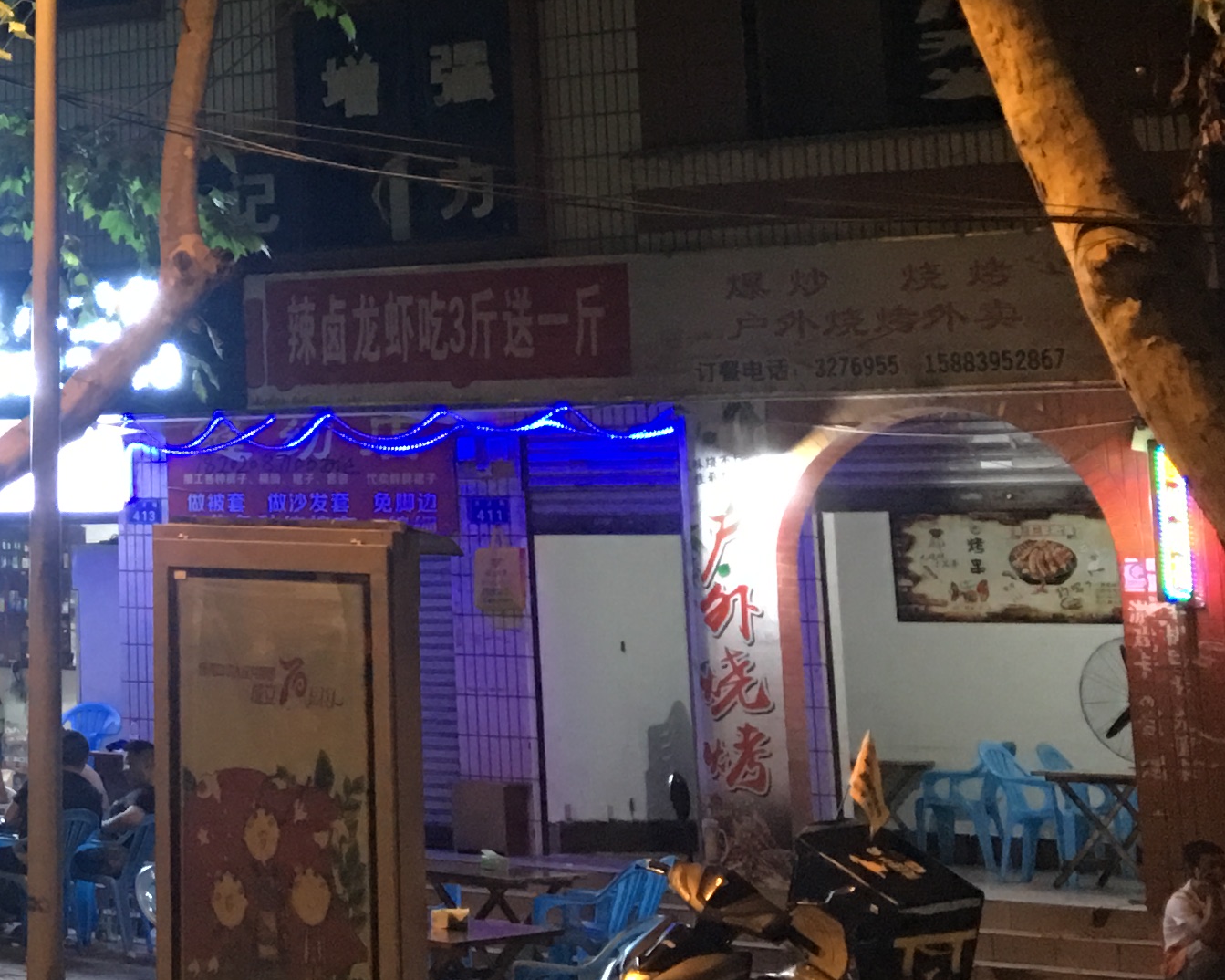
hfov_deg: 19.7
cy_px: -23
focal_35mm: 85
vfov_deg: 17.6
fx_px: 3081
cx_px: -569
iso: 125
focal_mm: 4.15
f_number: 2.2
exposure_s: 1/8
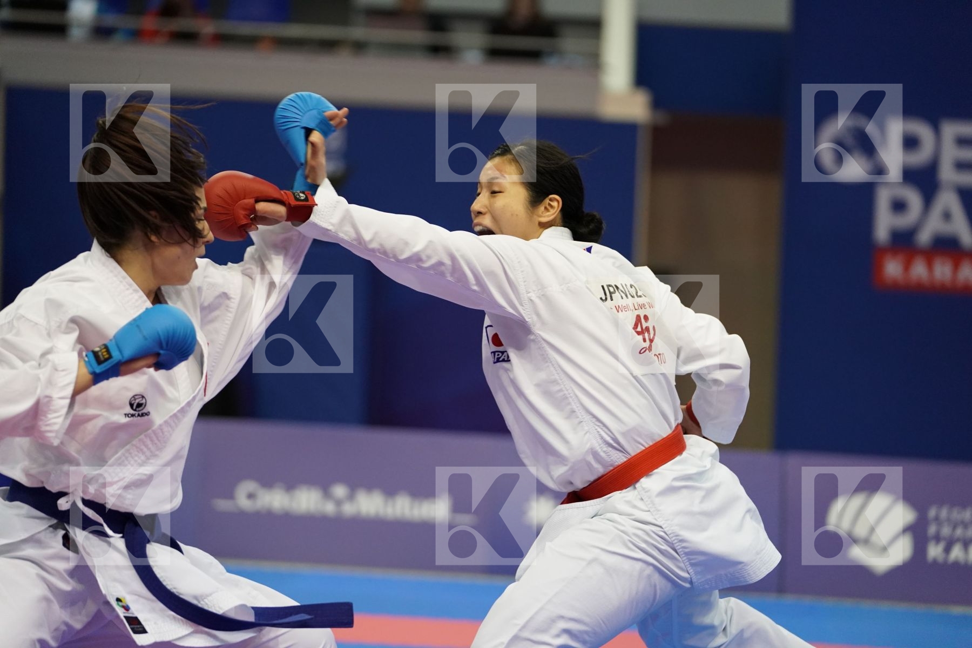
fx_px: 3672
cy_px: 324
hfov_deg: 15.1
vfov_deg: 10.1
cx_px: 486
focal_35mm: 136
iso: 4000
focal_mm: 136
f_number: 2.8
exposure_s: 1/1000
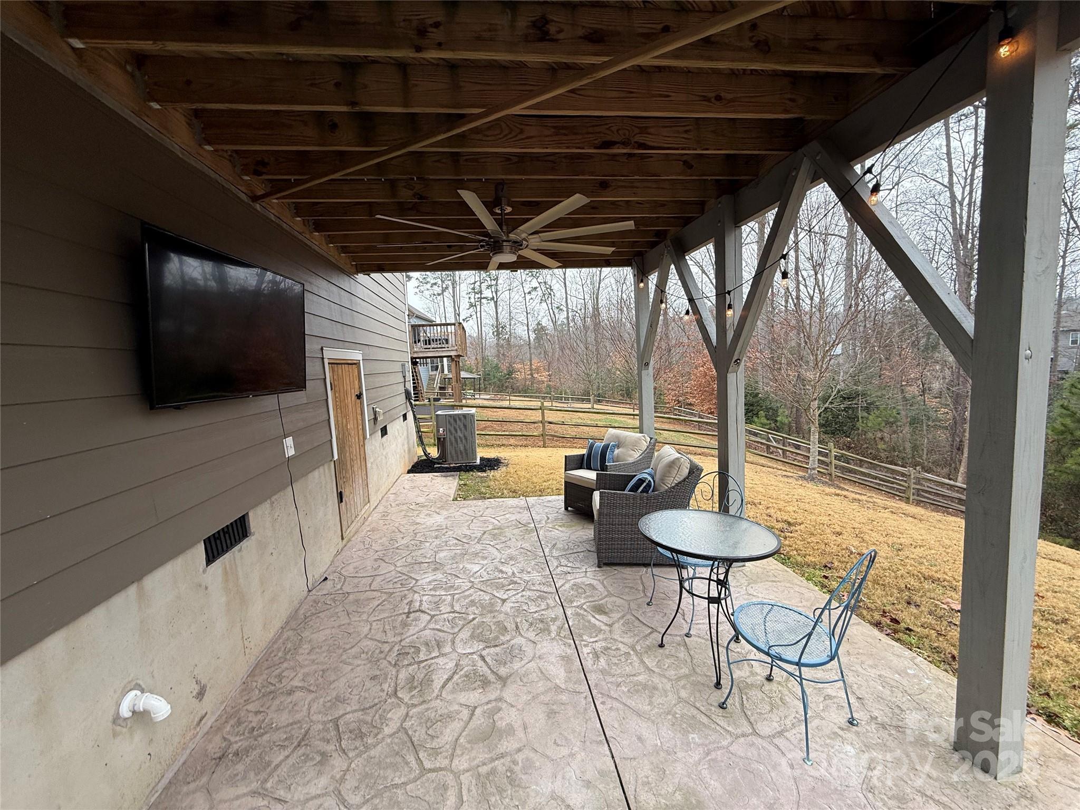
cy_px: 405
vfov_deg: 85.7
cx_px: 540
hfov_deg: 102.1
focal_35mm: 14
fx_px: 437
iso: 50
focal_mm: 2.22
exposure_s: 1/163
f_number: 2.2
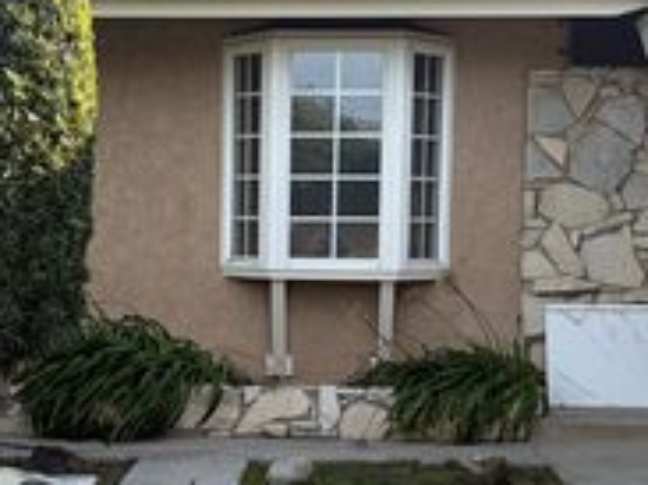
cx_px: 258
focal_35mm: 71
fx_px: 1328
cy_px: 327
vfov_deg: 20.6
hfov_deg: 27.4
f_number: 1.6
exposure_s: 1/1117
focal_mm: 5.96
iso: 64
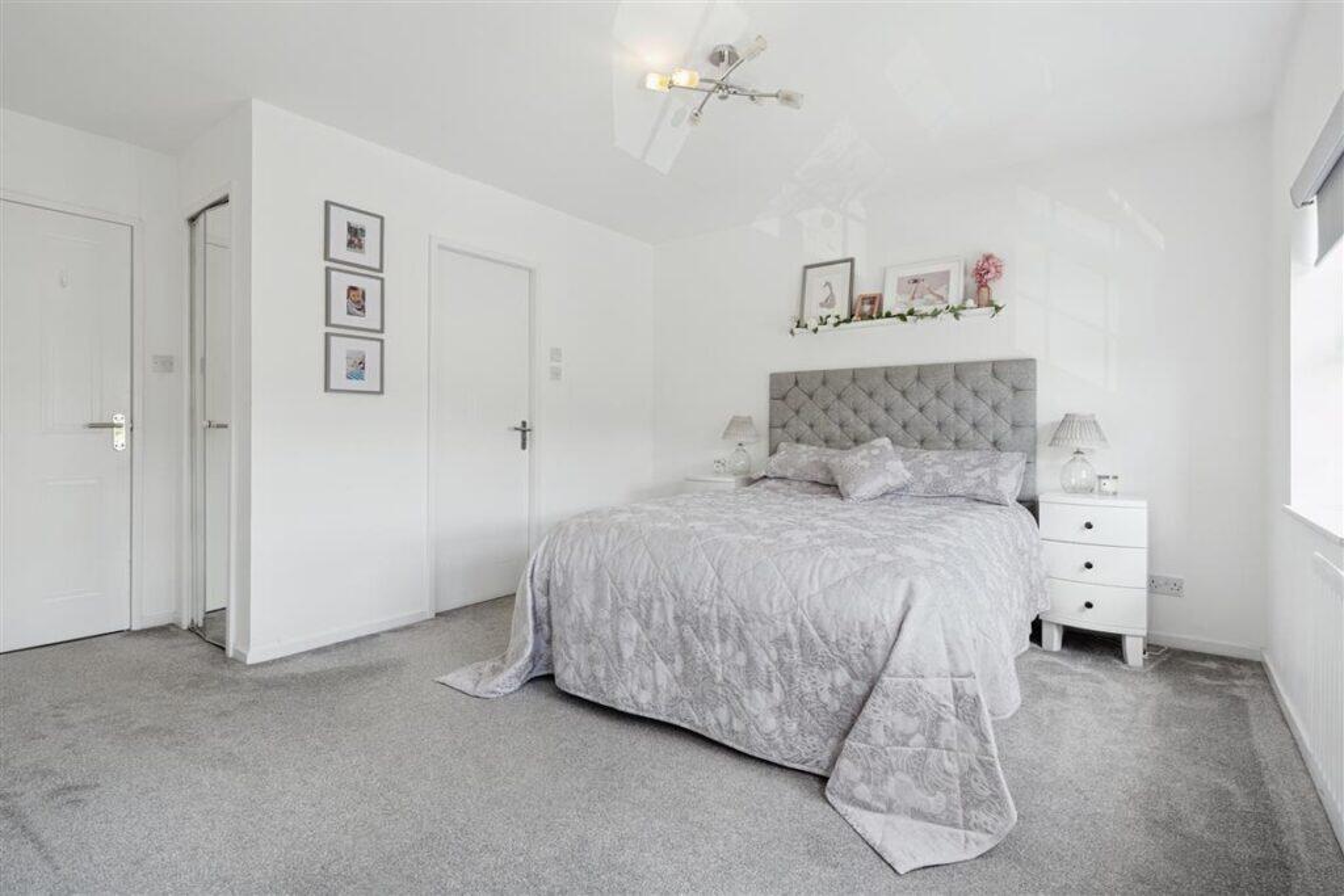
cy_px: 448
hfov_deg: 95.0
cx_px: 672
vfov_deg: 72.1
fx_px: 616
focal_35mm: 16
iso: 250
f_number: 5.6
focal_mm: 11
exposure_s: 1/60
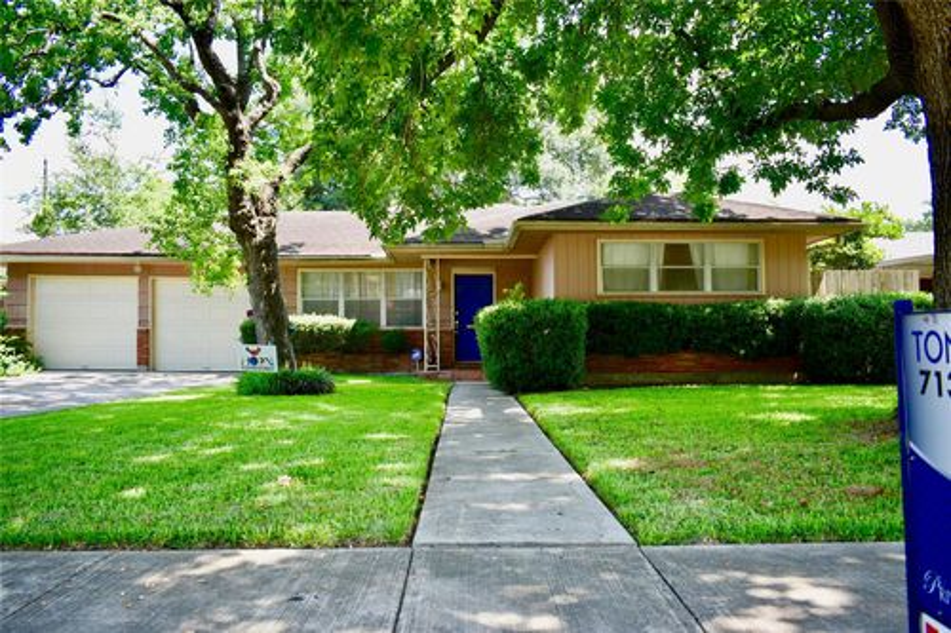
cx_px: 476
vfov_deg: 47.9
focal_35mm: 27
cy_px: 316
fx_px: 713
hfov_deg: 67.4
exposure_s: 1/125
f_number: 3.5
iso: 100
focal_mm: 18
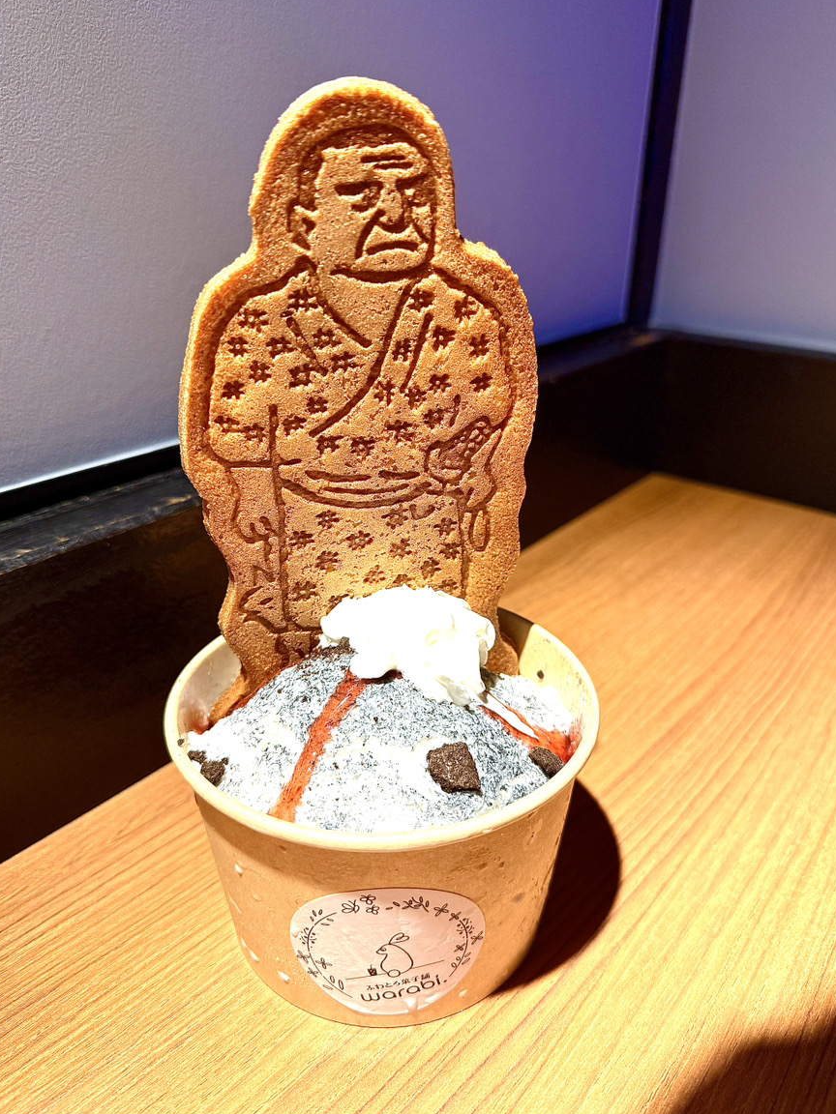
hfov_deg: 54.9
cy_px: 559
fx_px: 805
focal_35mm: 25
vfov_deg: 69.4
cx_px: 426
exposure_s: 1/140
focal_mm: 6.76
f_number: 1.78
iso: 100
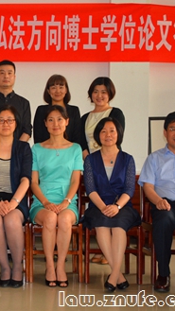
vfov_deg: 33.8
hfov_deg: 19.0
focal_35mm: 62
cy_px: 156
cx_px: 7
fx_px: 512
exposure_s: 1/60
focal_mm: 26
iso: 450
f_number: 4
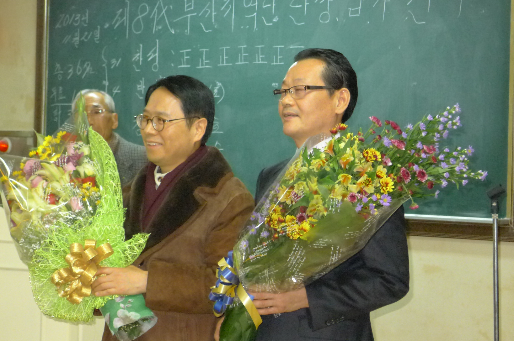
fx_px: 1426
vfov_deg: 13.7
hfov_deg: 20.4
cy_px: 155
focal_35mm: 100
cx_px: 230
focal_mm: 17.1
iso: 1000
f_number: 3.2
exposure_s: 1/60
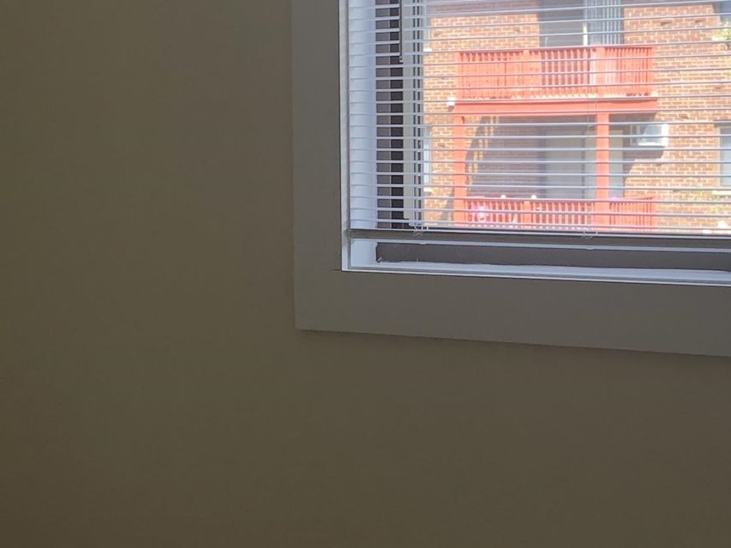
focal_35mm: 100
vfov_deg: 14.8
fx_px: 2112
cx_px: 286
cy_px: 267
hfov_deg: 19.6
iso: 64
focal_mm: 4
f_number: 1.8
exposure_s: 1/120
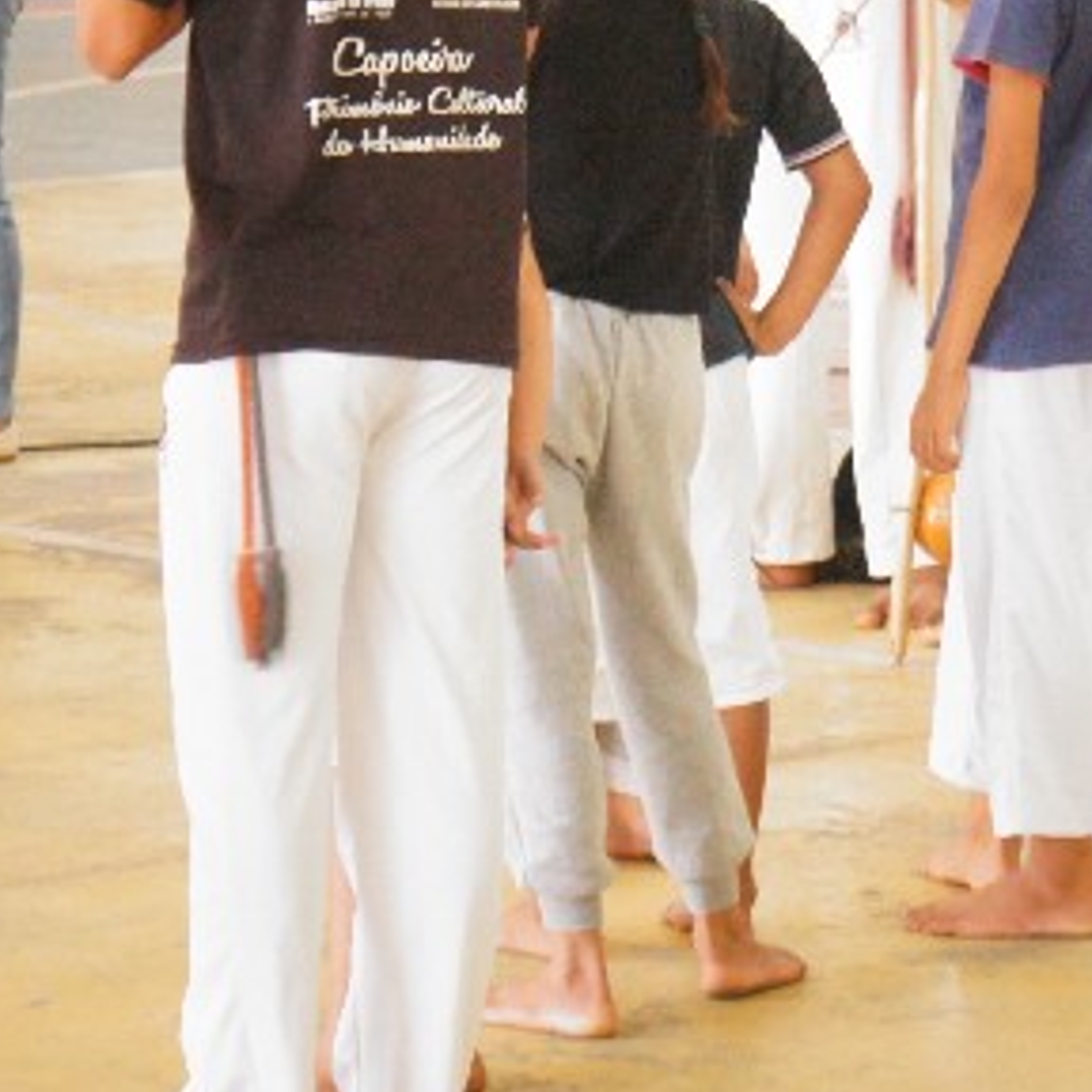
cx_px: 789
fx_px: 7424
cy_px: 174
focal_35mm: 208
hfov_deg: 8.4
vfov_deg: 8.4
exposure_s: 1/40
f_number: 5
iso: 1600
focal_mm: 46
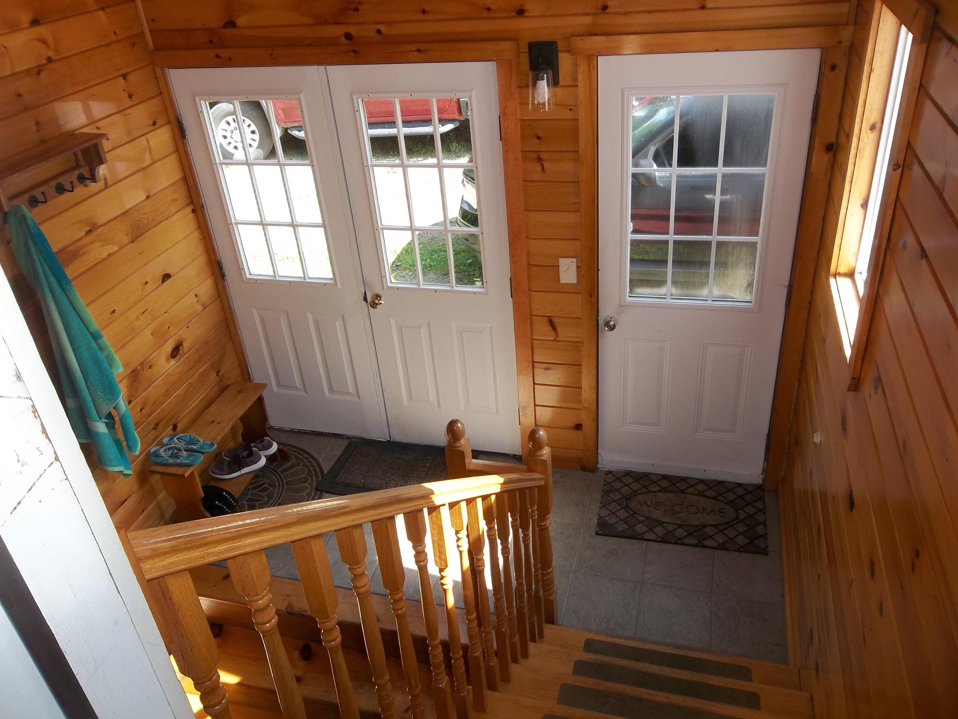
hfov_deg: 65.3
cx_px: 479
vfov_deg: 51.4
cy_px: 360
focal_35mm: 27
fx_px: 747
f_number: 3.5
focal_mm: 4.9
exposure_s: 1/60
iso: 80
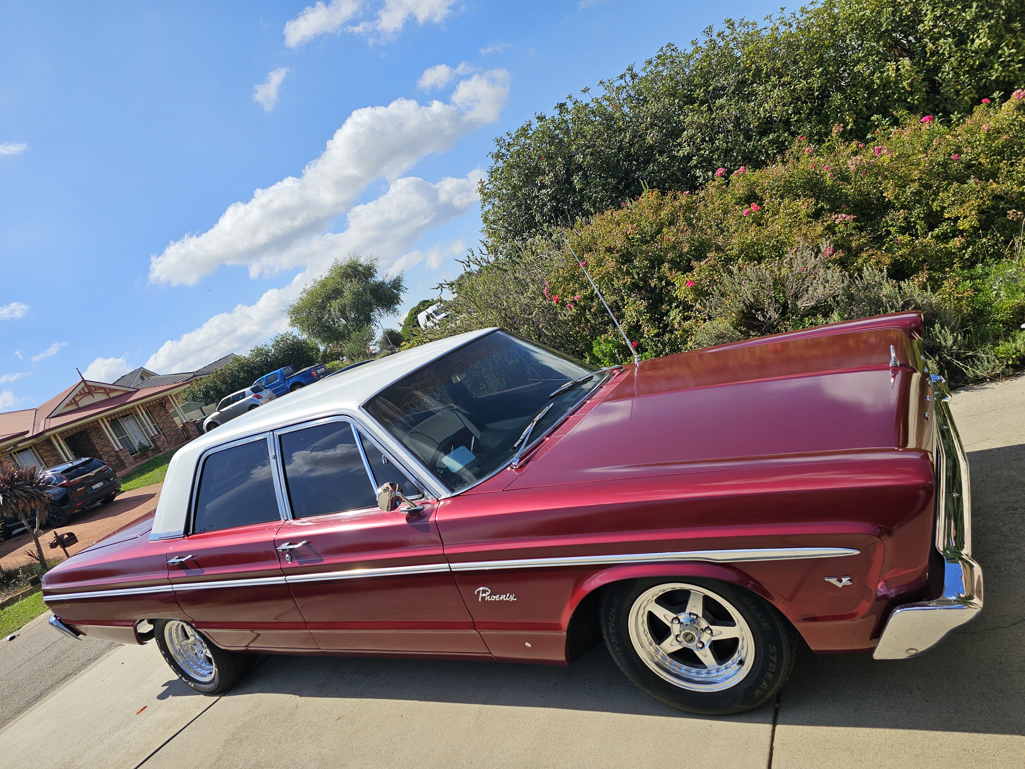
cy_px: 384
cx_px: 512
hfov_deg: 73.9
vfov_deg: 58.9
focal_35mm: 23
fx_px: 681
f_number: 1.7
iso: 10
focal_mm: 6.3
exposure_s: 1/968
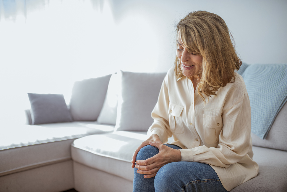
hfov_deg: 54.4
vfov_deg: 37.9
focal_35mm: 35
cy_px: 96
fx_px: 279
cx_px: 144
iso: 250
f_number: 2
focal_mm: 35
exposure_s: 1/125
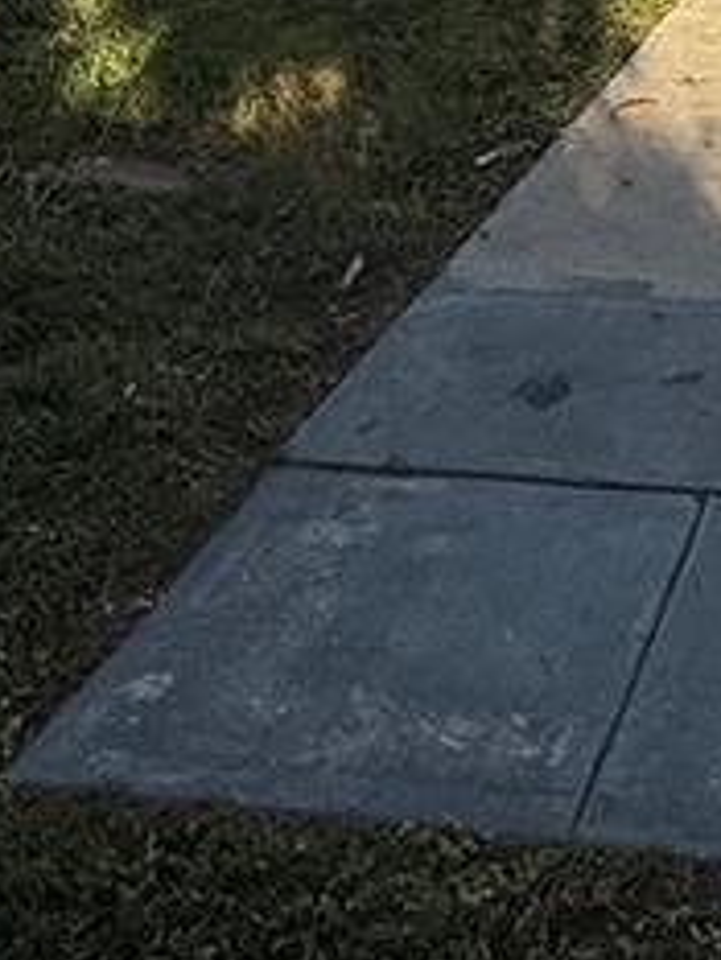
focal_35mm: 72
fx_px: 1998
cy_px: -309
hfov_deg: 19.2
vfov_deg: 23.6
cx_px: 878
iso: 50
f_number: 2.2
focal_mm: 2.22
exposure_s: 1/2024
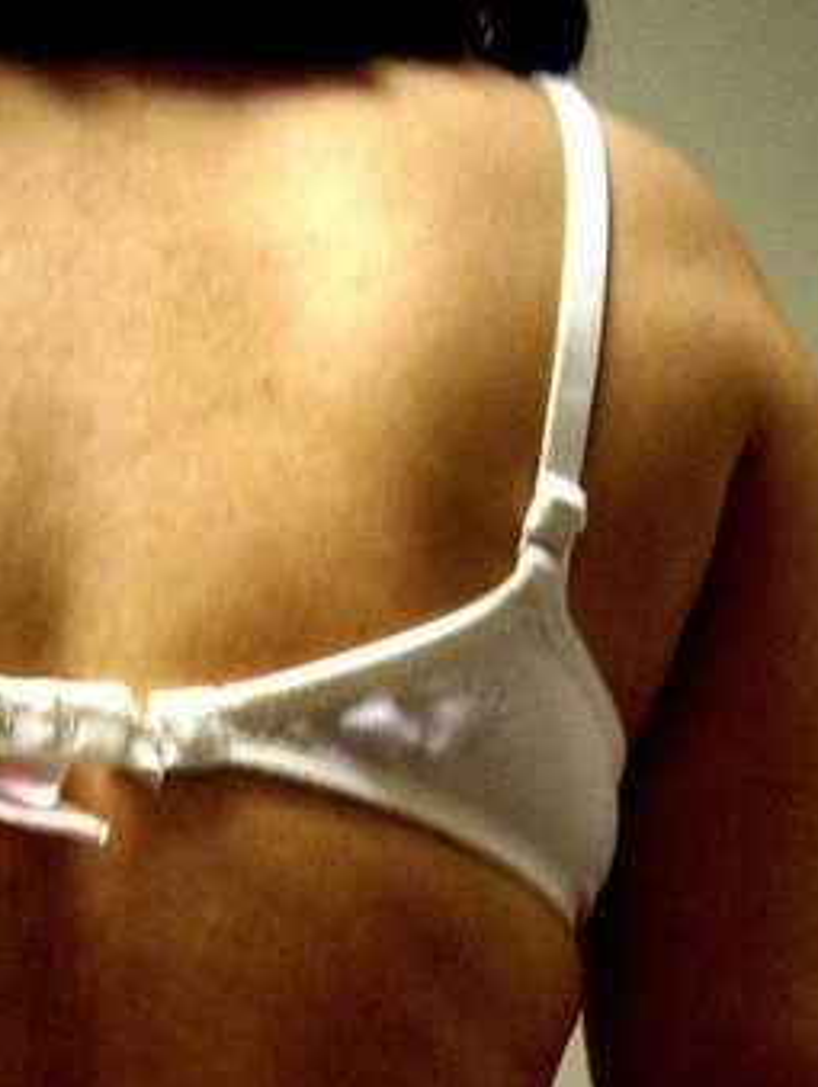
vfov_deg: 22.1
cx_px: -3
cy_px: 1020
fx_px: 2705
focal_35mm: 86
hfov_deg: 16.8
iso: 400
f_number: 2.8
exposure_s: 1/20
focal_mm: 7.9
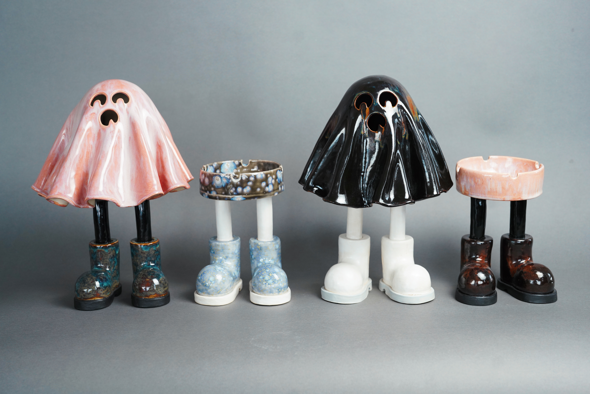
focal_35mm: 50
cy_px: 197
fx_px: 819
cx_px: 295
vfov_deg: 27.0
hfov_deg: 39.6
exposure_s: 1/160
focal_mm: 50
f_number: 4
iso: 800
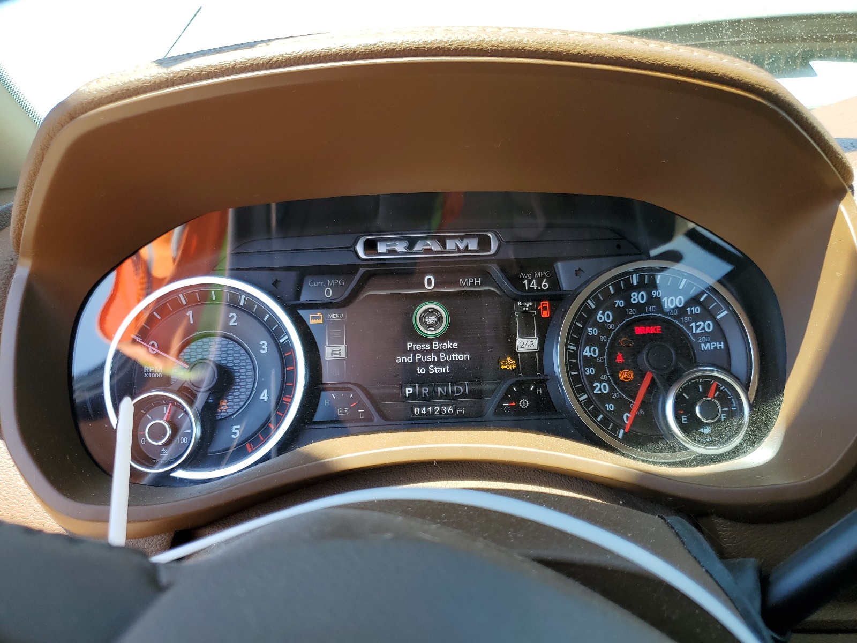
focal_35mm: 26
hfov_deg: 67.3
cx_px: 428
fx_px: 644
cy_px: 322
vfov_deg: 53.1
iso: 50
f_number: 1.5
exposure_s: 1/278
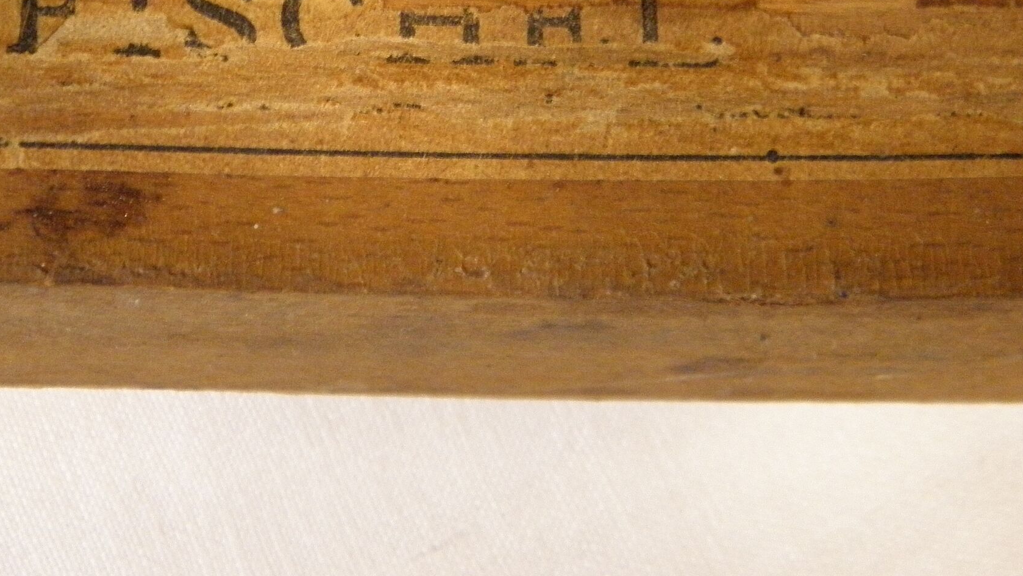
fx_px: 3608
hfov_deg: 16.1
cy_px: 31
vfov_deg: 9.1
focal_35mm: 133
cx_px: 368
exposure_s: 1/8
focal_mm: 14.3
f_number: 4.4
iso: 400
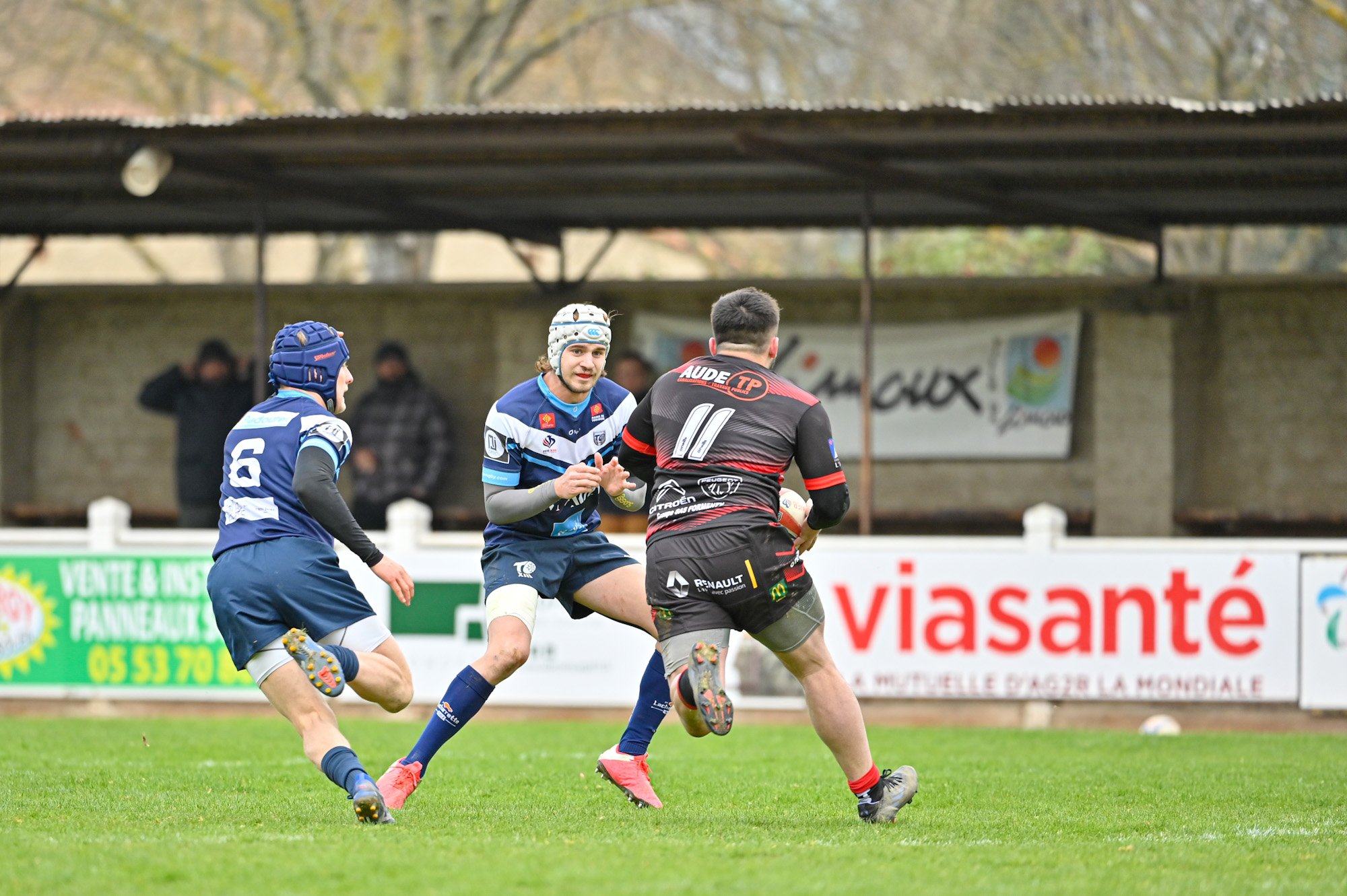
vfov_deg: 4.0
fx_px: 12714
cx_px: 674
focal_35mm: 340
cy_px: 448
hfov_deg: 6.1
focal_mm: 340
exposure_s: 1/1600
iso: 500
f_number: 4
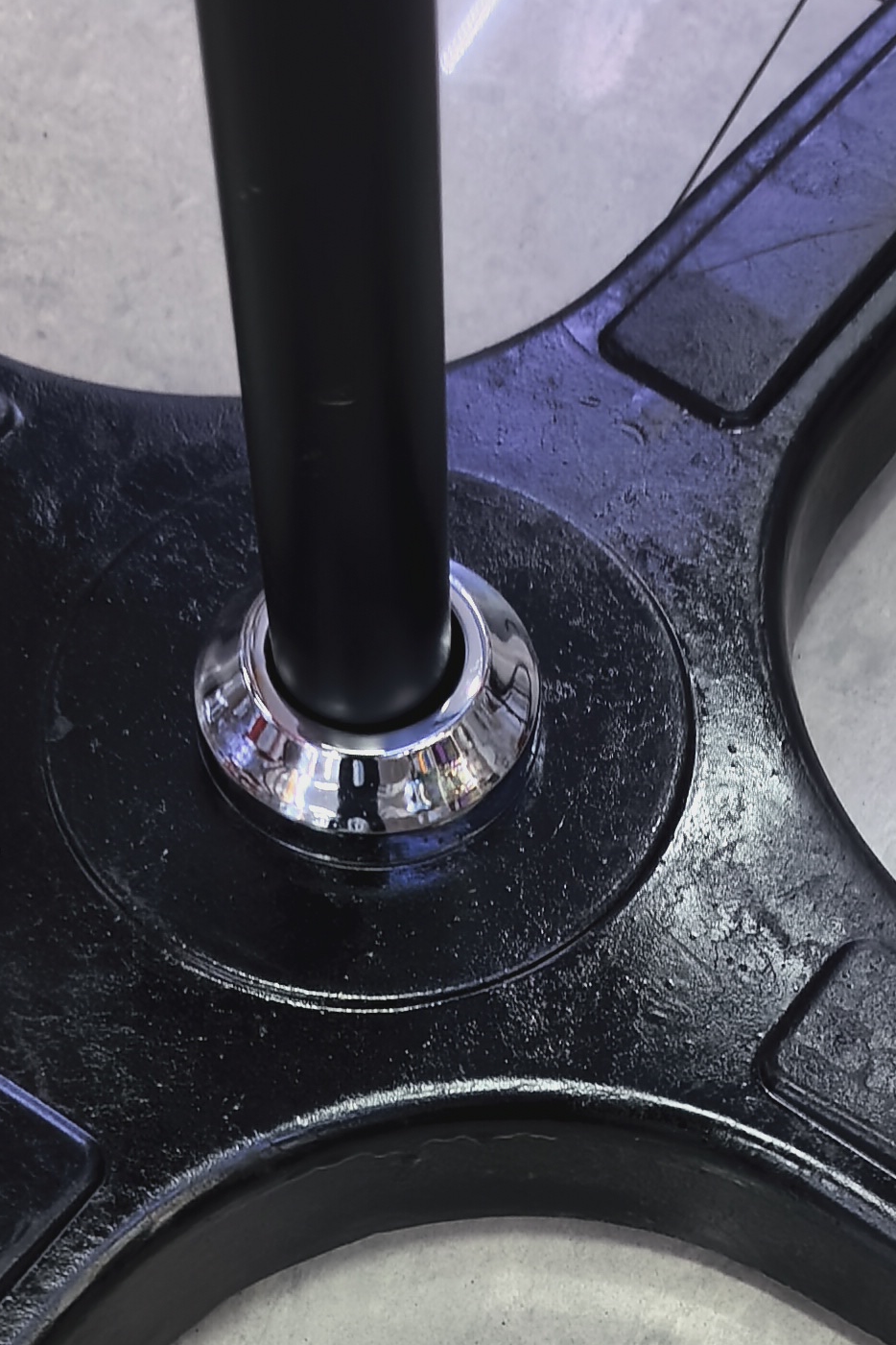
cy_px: 1177
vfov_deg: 26.9
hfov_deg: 18.6
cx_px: 589
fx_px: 2725
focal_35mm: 73
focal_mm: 6.98
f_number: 1.4
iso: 100
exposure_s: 1/100
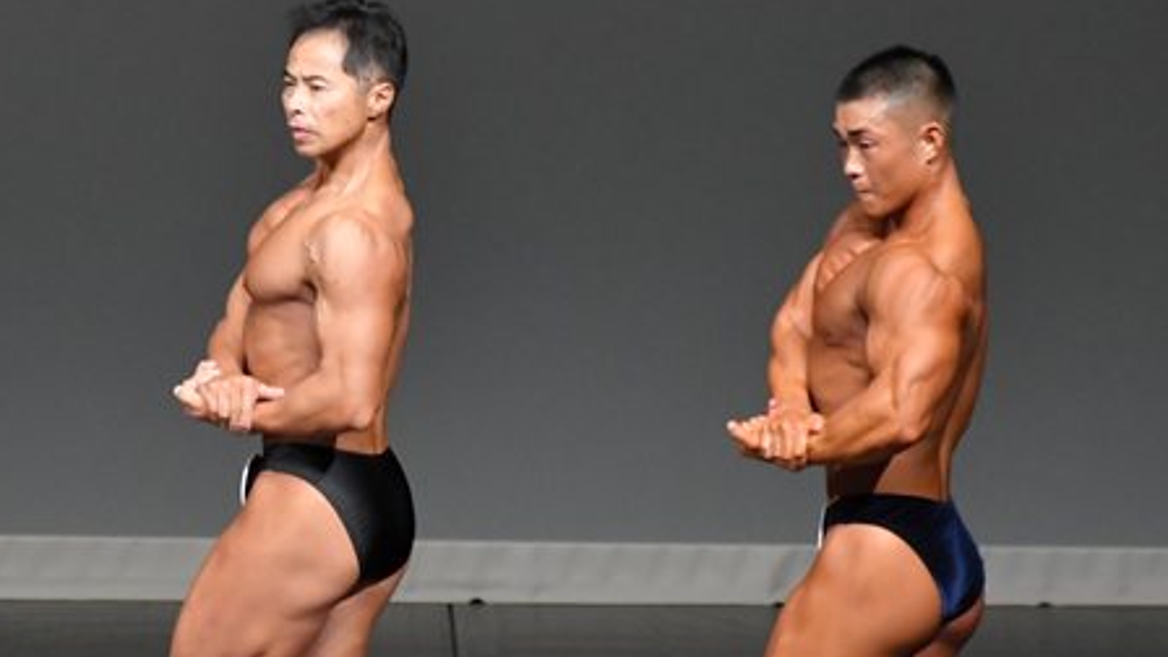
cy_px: 519
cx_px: 272
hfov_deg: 3.8
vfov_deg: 2.1
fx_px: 17684
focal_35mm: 571
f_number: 5.6
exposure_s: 1/400
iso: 5000
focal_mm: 210
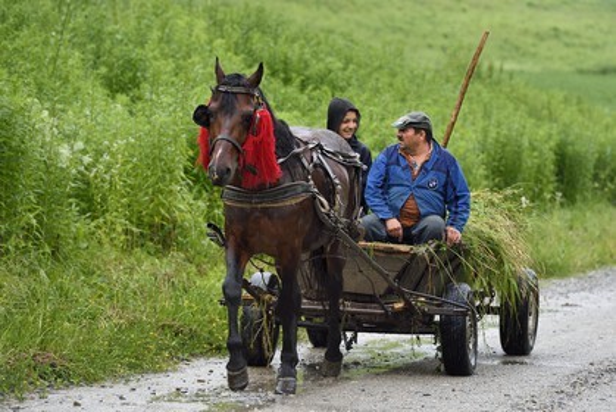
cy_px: 206
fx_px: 2911
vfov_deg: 8.1
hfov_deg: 12.1
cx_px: 308
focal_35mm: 170
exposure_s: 1/250
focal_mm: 170
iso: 1600
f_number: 5
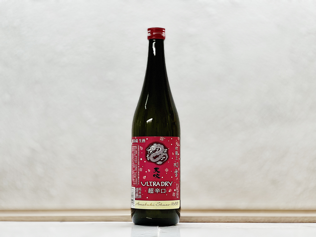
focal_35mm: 77
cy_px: 118
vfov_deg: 19.1
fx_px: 703
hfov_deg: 25.3
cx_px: 158
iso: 125
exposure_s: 1/100
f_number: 2.8
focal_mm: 9
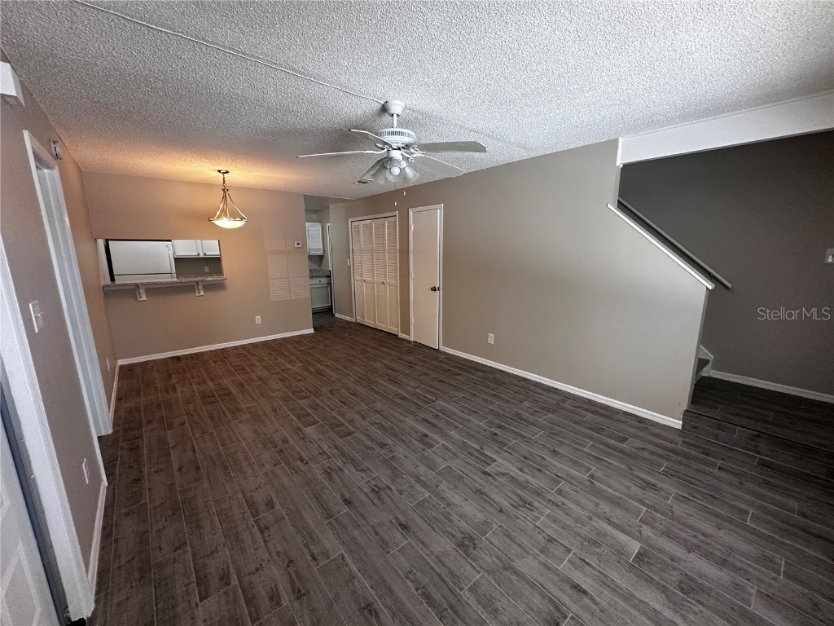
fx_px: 337
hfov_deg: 102.1
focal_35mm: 14
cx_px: 417
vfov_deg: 85.7
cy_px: 313
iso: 250
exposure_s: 1/120
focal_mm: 2.22
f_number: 2.2
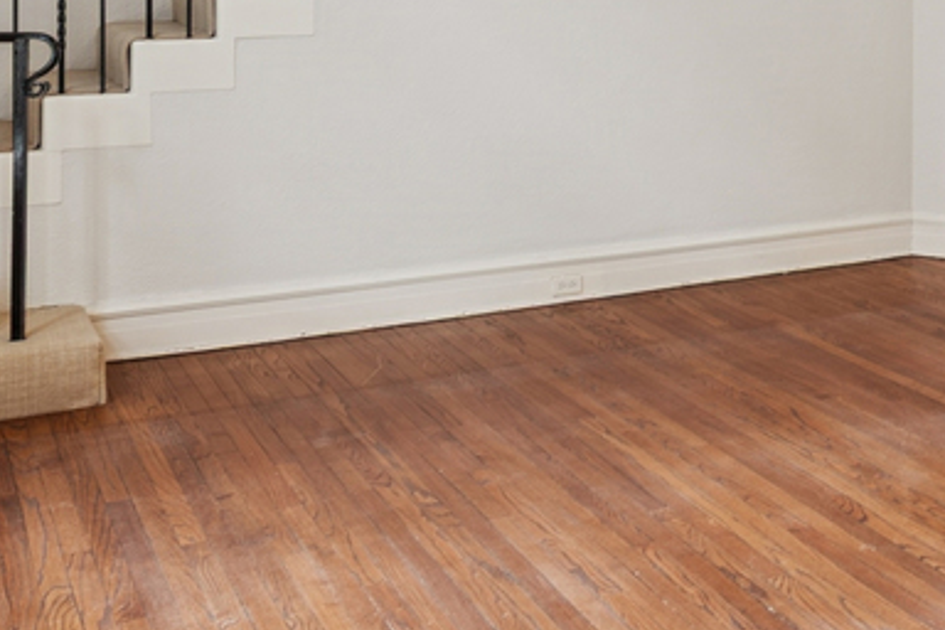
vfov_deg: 21.6
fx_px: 1549
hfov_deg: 30.5
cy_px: -86
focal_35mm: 59
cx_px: 1031
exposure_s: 1/4
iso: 200
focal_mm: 14
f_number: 8
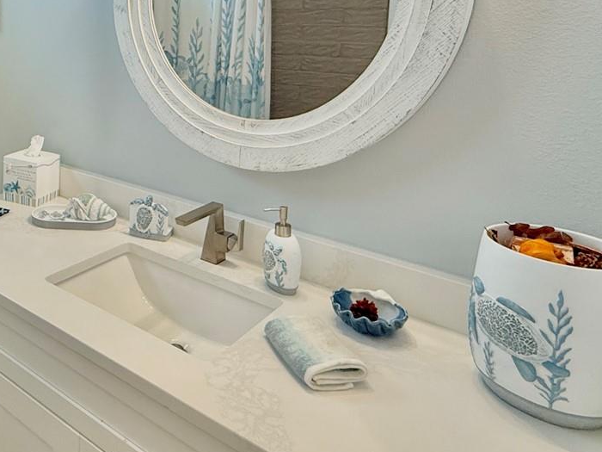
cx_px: 86
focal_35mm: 32
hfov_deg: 51.6
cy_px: 86
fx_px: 557
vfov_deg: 42.1
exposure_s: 1/120
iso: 200
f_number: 2.2
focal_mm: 2.22
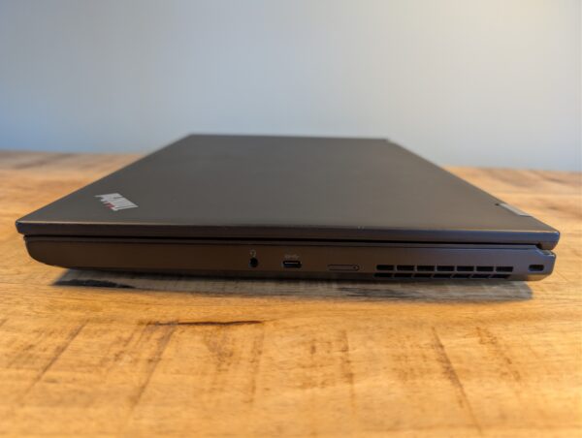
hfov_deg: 71.5
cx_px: 291
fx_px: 404
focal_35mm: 24
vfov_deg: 57.0
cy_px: 219
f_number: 1.68
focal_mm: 6.9
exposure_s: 1/100
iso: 165
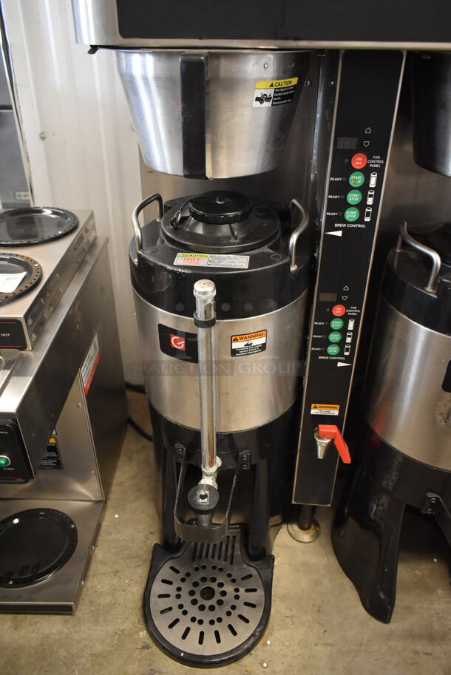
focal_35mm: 27
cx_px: 226
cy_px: 338
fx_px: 507
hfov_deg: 48.0
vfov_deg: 67.3
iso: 1800
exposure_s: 1/60
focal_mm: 18
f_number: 4
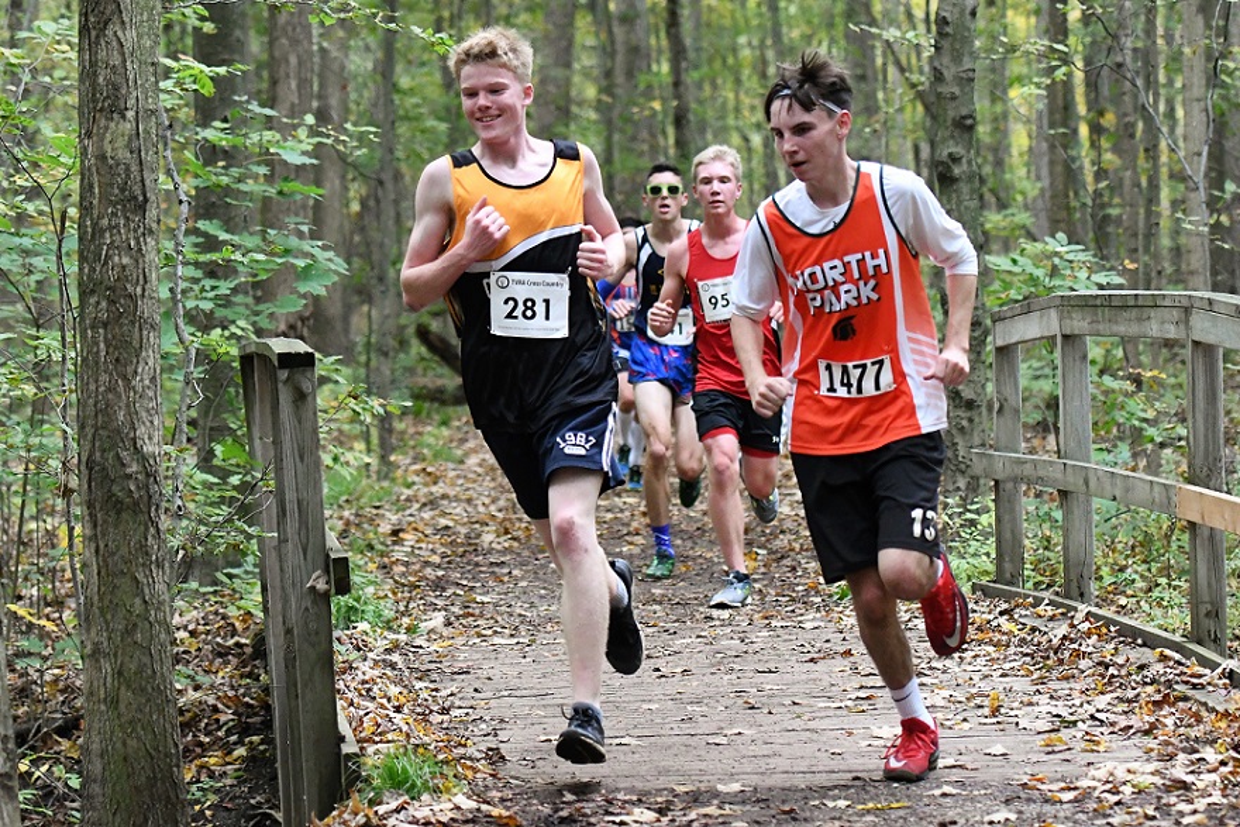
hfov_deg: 19.5
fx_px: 3617
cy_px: 414
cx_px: 620
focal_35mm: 105
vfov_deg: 13.0
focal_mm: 70
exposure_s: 1/1000
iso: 5600
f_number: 3.2
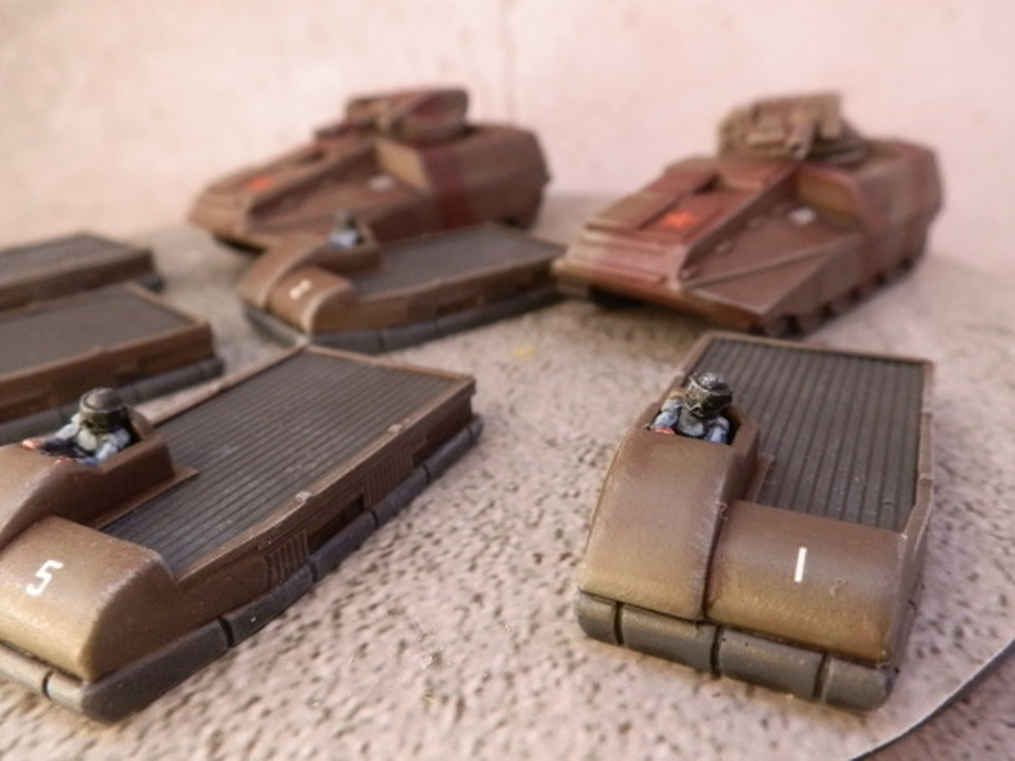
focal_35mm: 28
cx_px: 508
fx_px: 821
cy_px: 380
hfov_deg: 63.4
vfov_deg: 49.7
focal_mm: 5
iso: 400
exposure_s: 1/80
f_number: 3.1
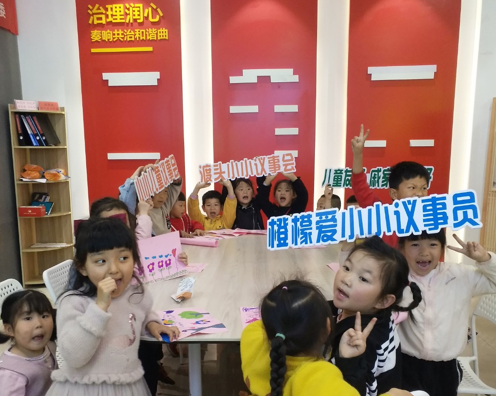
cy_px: 249
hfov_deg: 58.7
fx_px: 440
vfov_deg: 48.0
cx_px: 228
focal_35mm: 30
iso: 345
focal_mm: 3.79
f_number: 2
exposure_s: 1/33.3
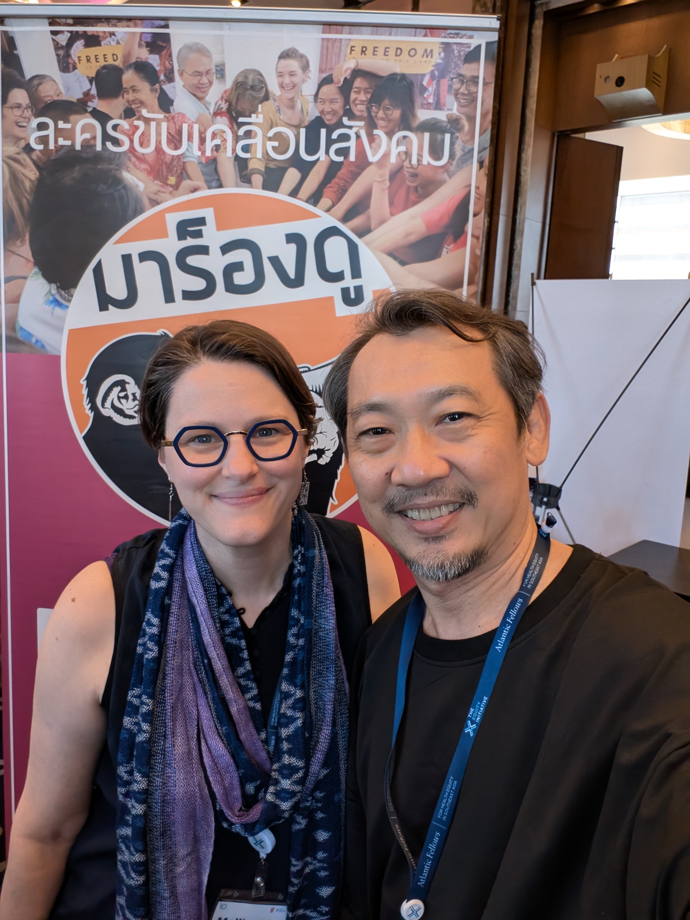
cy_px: 460
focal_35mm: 26
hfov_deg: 53.1
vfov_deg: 67.3
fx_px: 691
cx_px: 345
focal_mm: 3.06
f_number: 2.2
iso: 352
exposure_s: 1/100
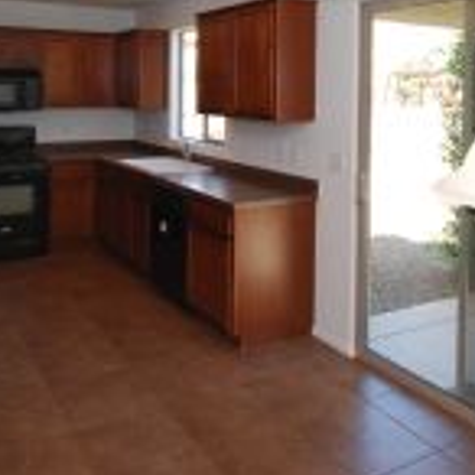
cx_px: 208
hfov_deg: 47.1
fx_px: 543
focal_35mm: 35
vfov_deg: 44.9
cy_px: 94
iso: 200
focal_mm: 10
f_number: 4
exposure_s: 1/60
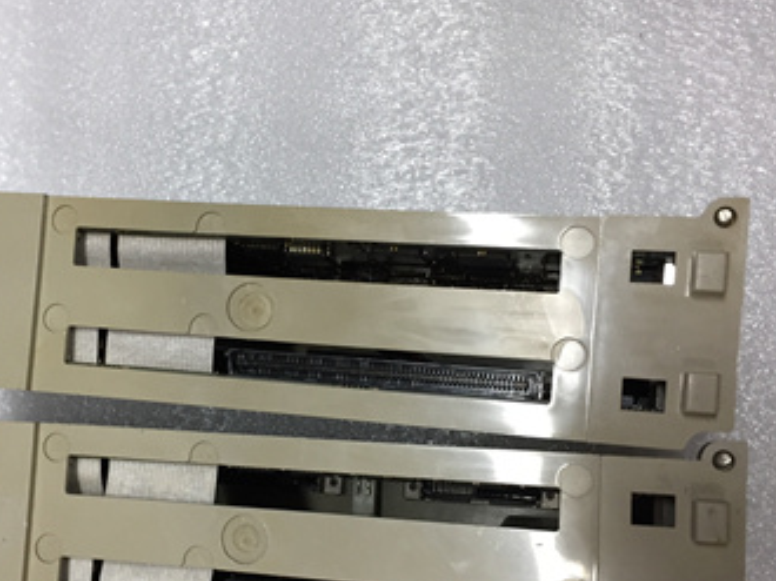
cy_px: 361
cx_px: 289
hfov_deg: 42.6
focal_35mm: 44
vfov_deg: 32.7
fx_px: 986
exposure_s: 1/33
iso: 64
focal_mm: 4.15
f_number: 2.2
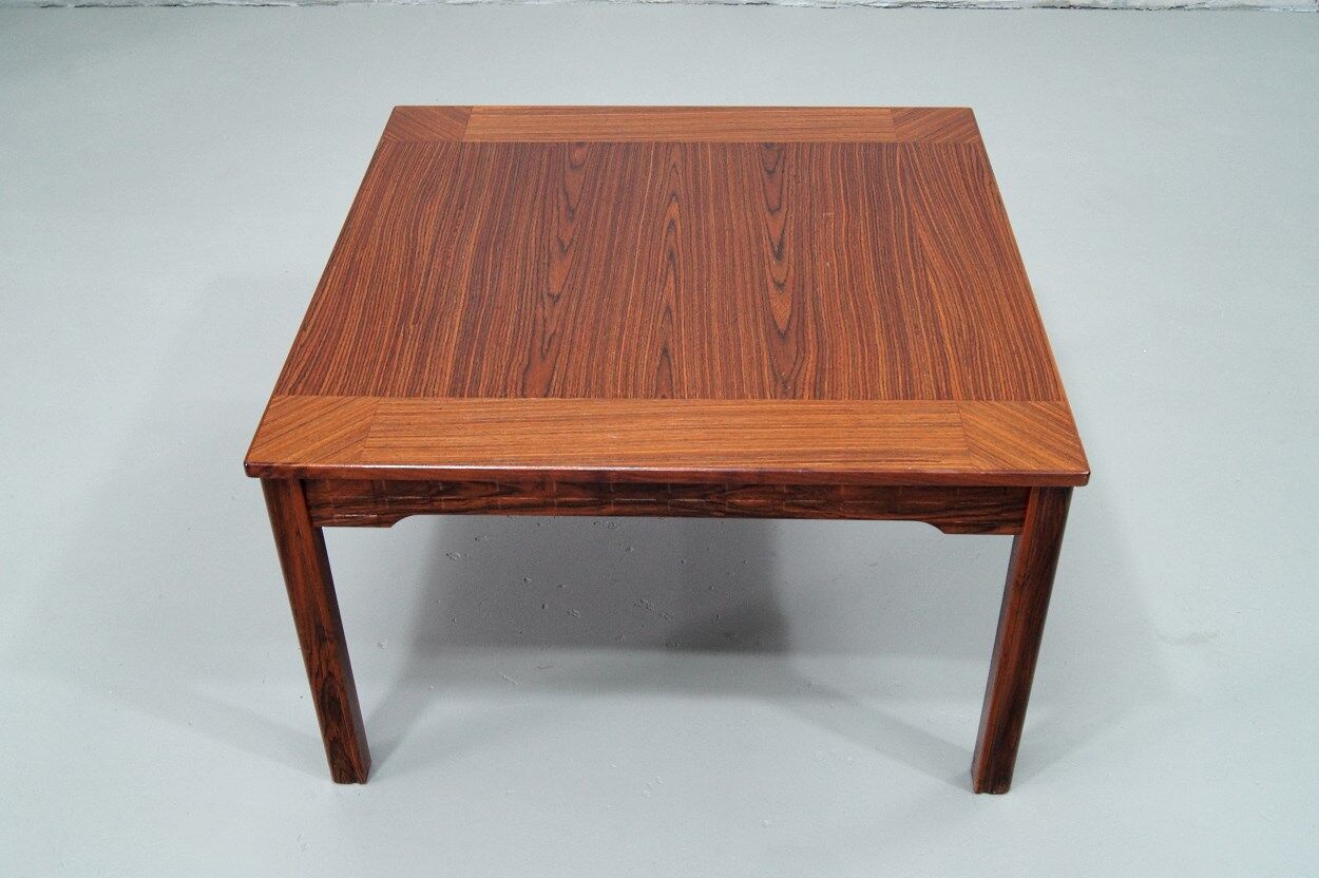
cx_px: 660
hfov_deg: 53.2
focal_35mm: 36
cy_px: 439
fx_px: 1318
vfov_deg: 36.8
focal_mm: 24
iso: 800
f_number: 8
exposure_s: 1/10
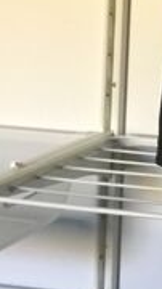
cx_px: 383
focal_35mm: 120
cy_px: -72
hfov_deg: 9.1
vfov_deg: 17.0
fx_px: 918
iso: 200
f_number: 2.4
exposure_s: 1/25
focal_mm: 3.3
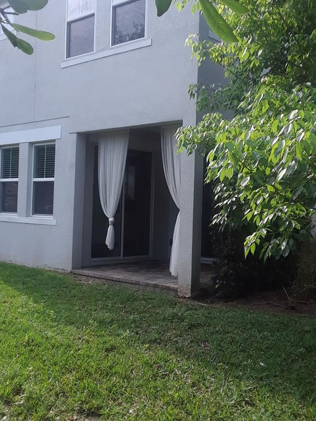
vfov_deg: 44.7
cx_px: 149
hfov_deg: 34.3
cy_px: 192
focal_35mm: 42
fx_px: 511
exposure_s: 1/535
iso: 40
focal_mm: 2.47
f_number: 1.9
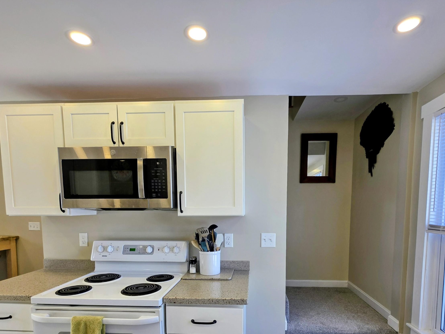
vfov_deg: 69.0
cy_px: 230
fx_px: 231
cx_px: 234
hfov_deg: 87.7
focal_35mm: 18
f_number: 1.9
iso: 32
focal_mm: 2.2
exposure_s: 1/120
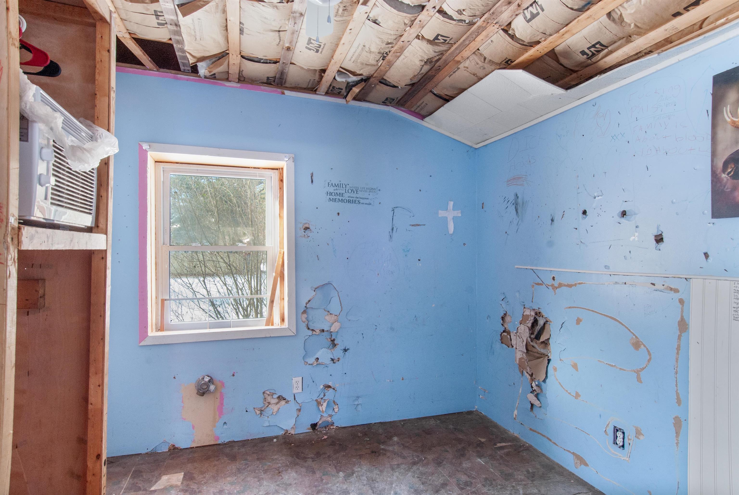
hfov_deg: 89.9
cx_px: 370
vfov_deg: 67.5
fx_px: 370
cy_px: 248
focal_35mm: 18
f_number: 11
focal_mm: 12
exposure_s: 1/2.5
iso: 200
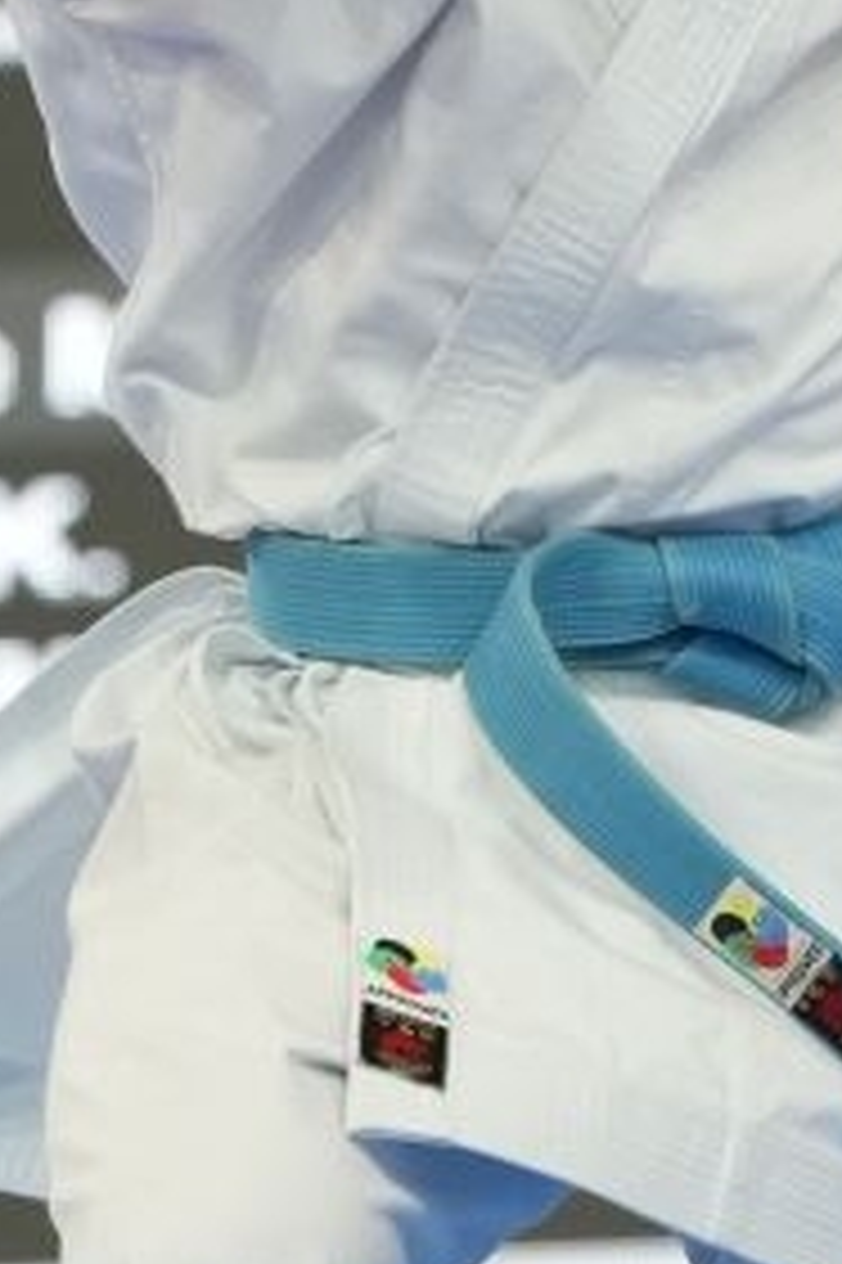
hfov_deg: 1.5
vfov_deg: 2.3
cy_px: 423
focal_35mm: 911
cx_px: 612
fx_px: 31998
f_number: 2.8
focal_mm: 142
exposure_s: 1/500
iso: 1000
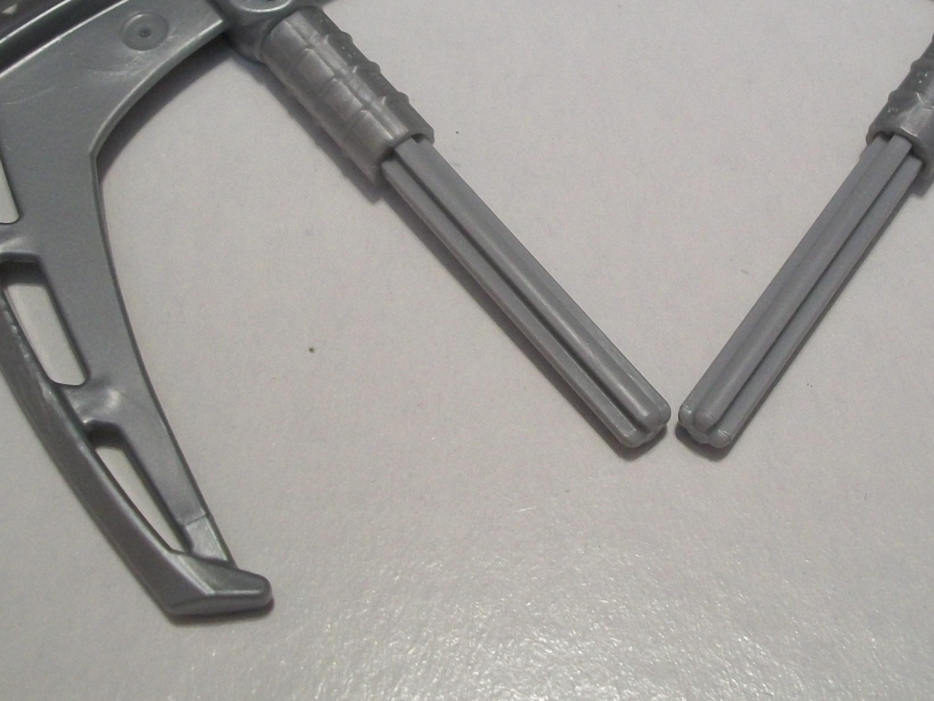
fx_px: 1511
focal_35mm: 56
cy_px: 159
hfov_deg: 34.1
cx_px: 603
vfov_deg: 25.7
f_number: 2.9
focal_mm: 5.7
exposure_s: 1/15
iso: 160
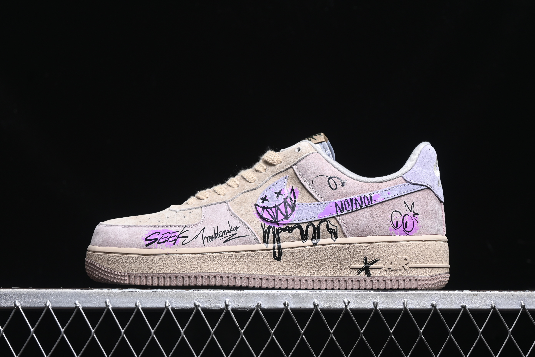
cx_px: 268
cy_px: 178
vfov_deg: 18.2
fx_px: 1114
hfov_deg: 27.0
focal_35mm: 75
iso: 160
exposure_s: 1/50
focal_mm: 50
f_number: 6.3
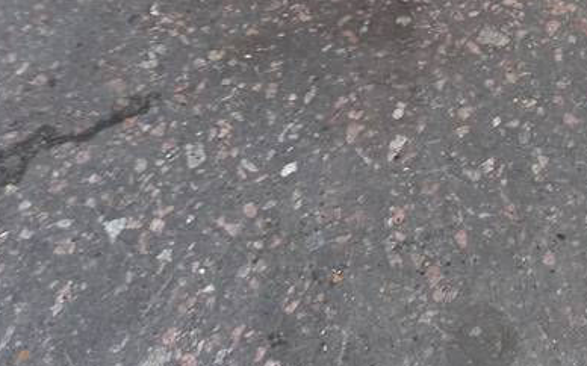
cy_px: -181
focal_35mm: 70
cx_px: 634
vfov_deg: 16.9
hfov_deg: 27.1
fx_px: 1119
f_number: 1.8
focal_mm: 4.6
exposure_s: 1/50
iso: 80
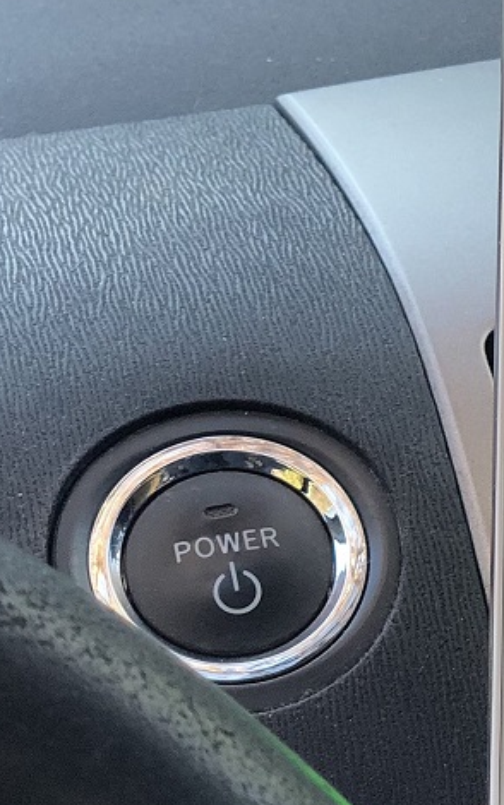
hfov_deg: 8.0
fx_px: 3514
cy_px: 283
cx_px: 762
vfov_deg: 13.1
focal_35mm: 160
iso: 40
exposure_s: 1/60
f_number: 2.4
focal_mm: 6
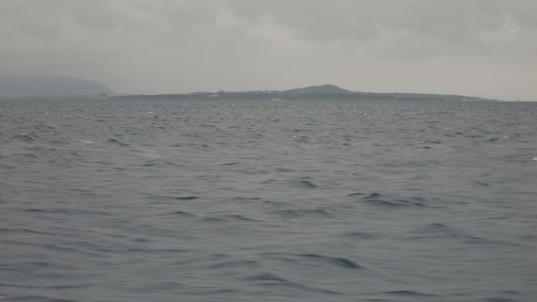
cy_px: 104
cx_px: 269
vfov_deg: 11.9
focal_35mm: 102
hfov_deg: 20.9
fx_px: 1453
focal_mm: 16.5
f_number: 5.2
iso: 64
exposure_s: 1/100
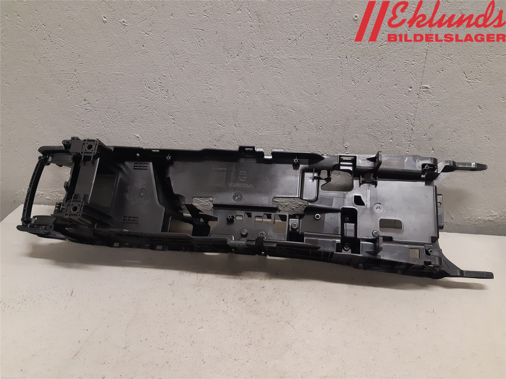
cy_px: 190
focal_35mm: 26
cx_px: 253
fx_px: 380
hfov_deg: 67.3
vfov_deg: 53.1
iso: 200
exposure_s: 1/50
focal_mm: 3.93
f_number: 1.7
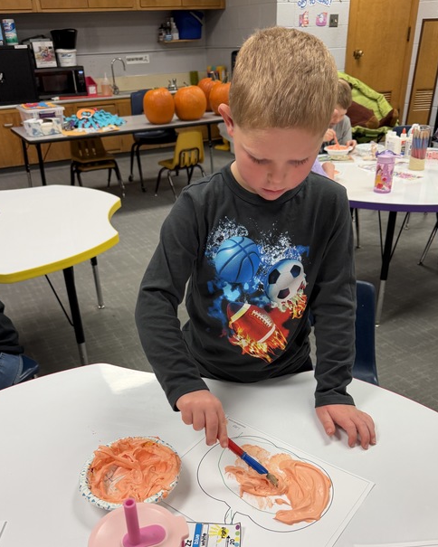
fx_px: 502
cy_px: 345
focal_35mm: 31
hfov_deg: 47.1
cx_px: 218
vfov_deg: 56.4
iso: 125
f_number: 1.78
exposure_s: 1/120
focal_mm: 6.76
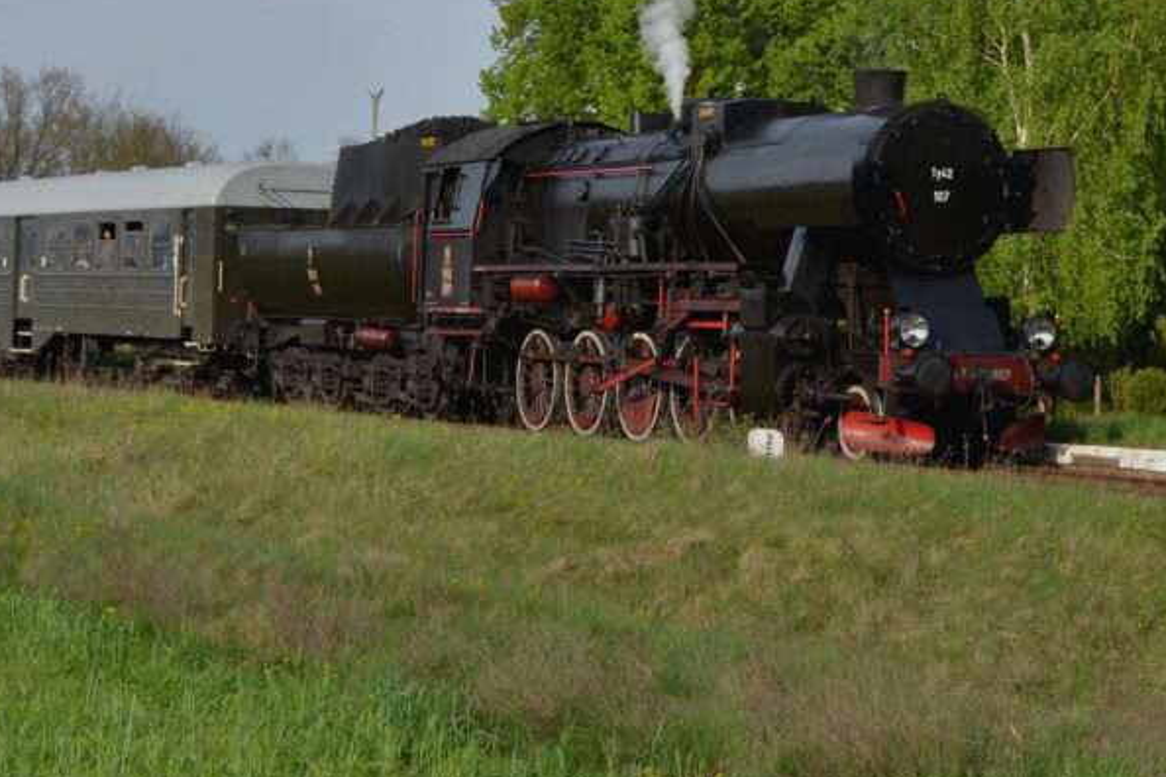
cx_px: 739
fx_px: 3627
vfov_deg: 12.2
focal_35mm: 112
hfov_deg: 18.2
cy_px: 93
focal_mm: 32
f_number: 5.6
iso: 100
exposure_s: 1/320
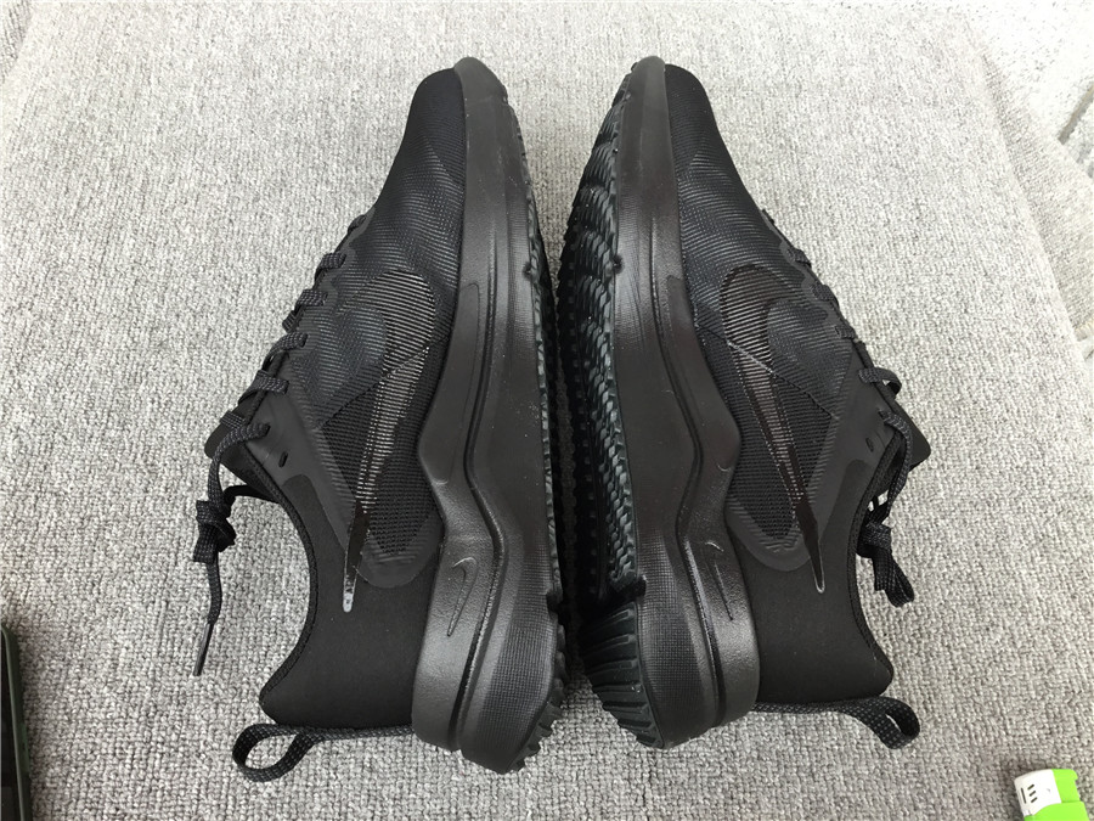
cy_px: 410
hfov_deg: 58.4
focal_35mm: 31
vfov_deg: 45.4
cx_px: 547
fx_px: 980
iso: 32
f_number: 2.4
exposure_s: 1/50
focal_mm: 3.3
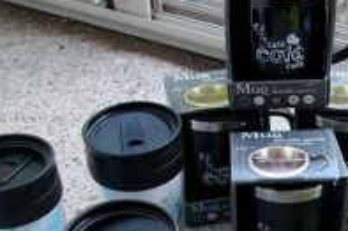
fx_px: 782
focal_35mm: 81
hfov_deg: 24.3
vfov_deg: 16.3
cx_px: 322
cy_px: 256
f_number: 2.9
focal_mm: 5.7
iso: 119
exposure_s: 1/40
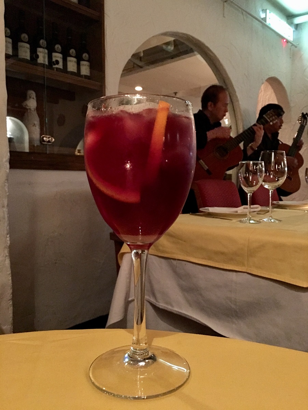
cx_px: 154
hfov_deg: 48.2
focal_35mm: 29
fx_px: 344
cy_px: 205
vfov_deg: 61.6
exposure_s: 1/4
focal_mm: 4.15
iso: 320
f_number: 2.2
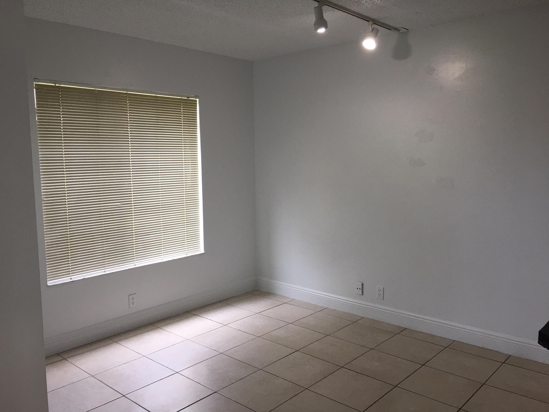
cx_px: 274
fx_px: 460
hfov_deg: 61.7
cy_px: 206
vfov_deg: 48.2
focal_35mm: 29
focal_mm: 4.15
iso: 32
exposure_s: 1/40
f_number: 2.2
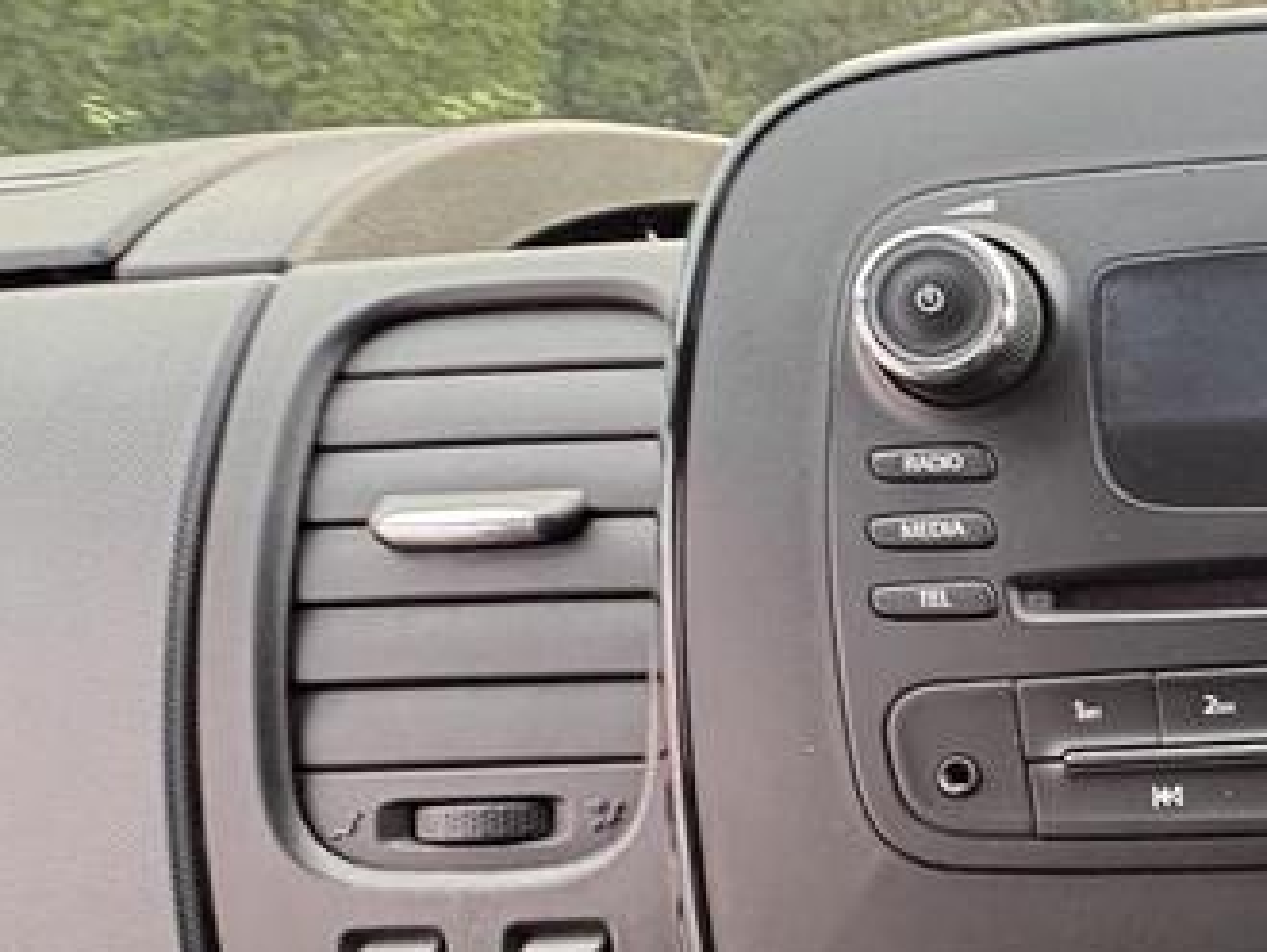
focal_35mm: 38
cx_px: 1643
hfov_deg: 34.6
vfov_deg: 37.2
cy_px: 668
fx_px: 1392
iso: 250
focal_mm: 2.22
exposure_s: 1/60
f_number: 2.2
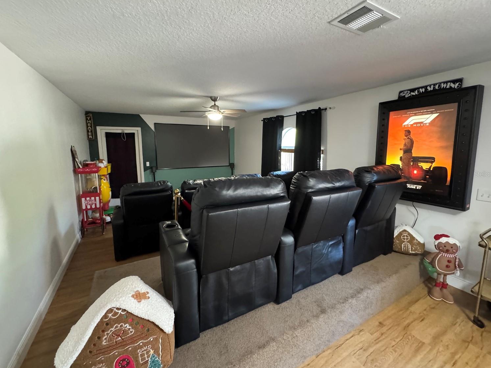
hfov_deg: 98.2
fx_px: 213
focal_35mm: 15
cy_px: 174
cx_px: 242
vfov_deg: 81.7
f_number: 2.2
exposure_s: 1/40
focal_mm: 2.22
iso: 1000
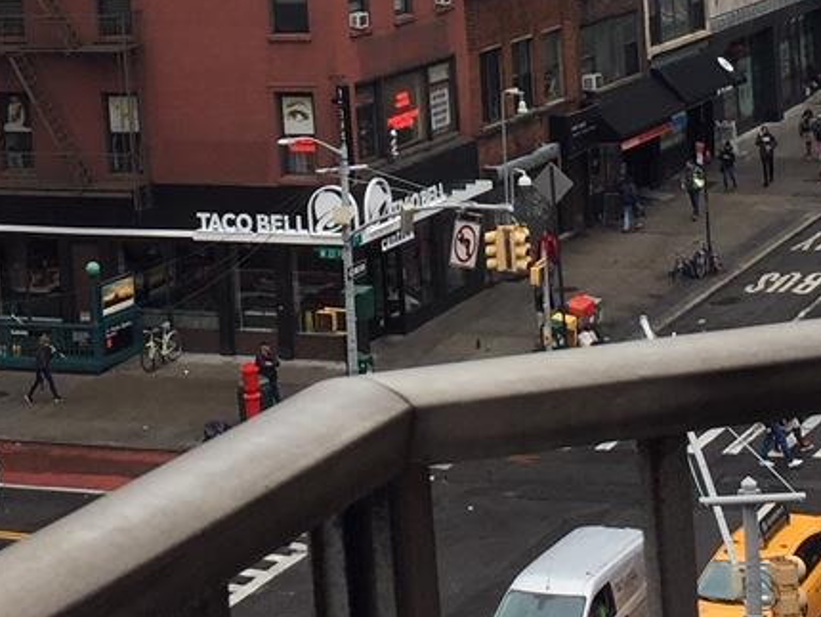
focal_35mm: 110
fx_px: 2610
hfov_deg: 17.9
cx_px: 357
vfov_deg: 13.2
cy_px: -103
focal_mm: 4.15
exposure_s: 1/565
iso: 32
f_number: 2.2
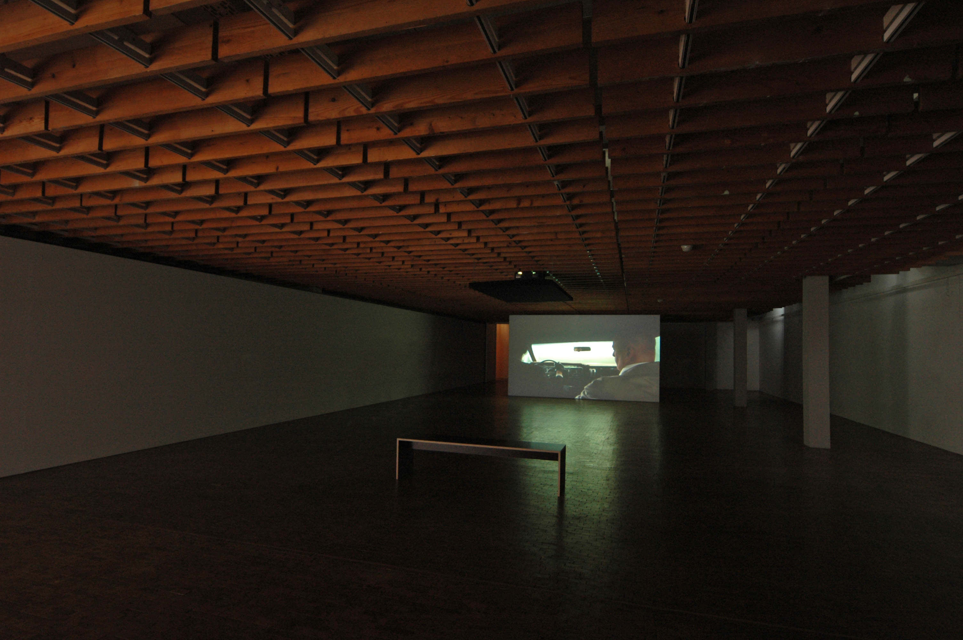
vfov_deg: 67.3
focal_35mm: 18
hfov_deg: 90.1
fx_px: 481
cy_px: 320
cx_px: 482
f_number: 8
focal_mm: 12
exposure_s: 4
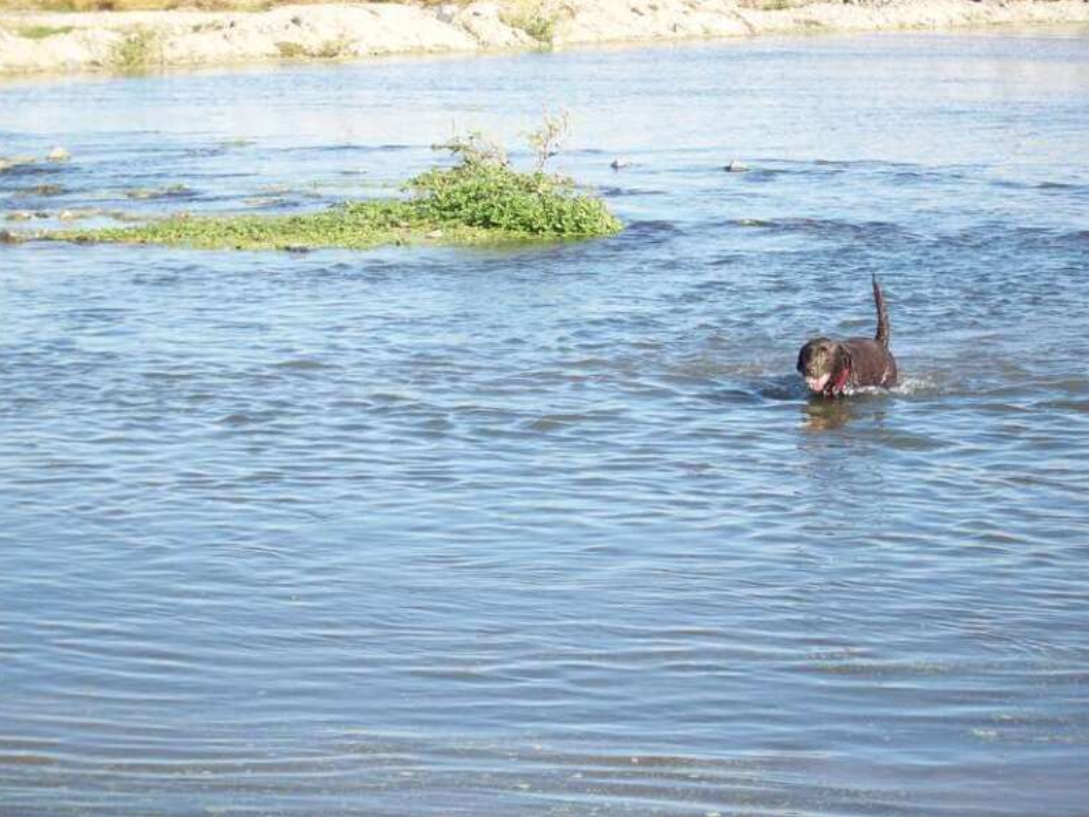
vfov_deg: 13.2
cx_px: 542
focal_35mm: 112
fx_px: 3524
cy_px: 409
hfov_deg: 17.6
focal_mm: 18.6
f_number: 5.2
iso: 83
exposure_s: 1/257
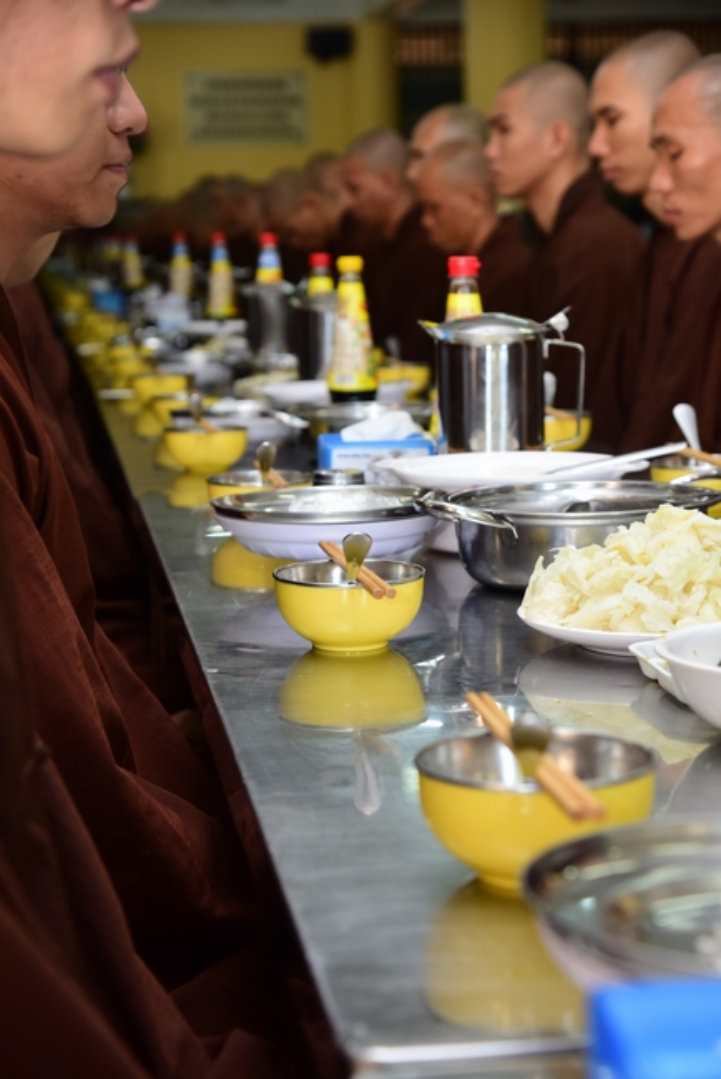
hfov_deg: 17.5
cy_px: 540
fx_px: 2341
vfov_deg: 26.0
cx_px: 360
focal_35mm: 78
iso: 640
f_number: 5.6
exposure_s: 1/40
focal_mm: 78
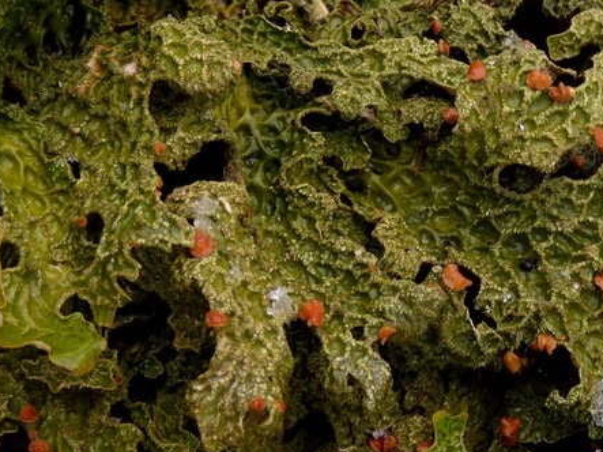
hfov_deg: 30.9
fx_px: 1062
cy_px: 230
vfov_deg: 24.0
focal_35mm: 61
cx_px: 480
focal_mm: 6.4
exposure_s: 1/60
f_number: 3.6
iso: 160
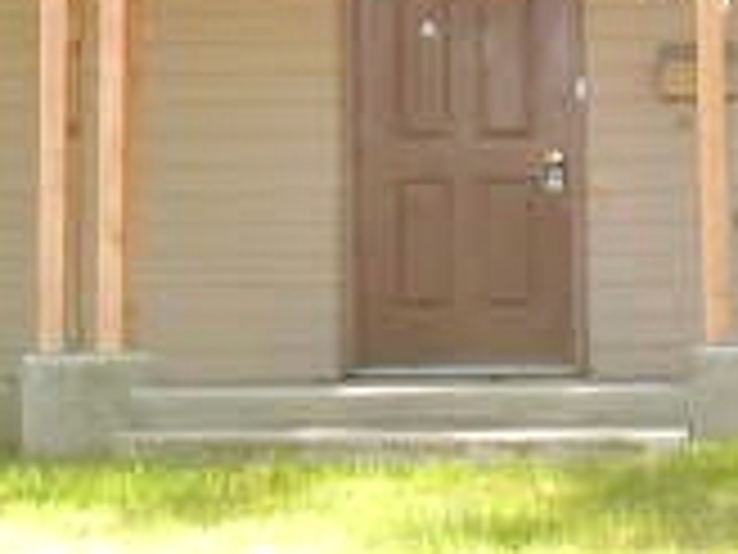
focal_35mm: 125
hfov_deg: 15.8
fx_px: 2665
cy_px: -68
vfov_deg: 11.7
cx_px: 418
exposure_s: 1/125
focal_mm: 5.2
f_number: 3.5
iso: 100
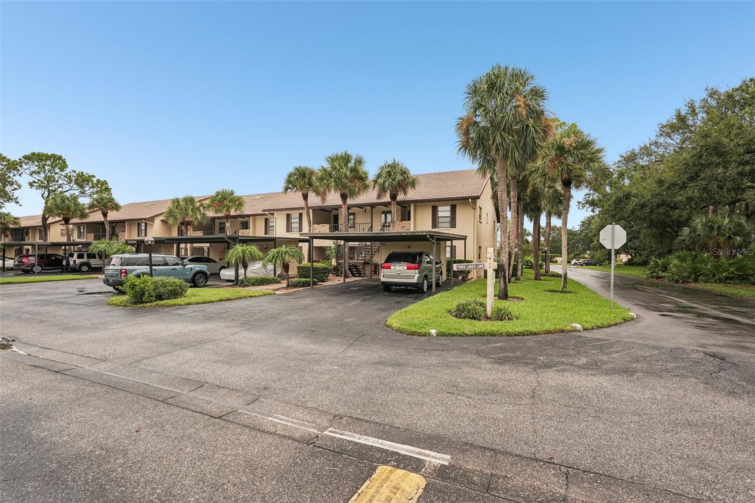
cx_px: 378
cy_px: 252
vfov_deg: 73.7
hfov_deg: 96.7
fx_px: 335
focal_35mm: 16
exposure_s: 1/320
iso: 400
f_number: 8
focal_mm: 16
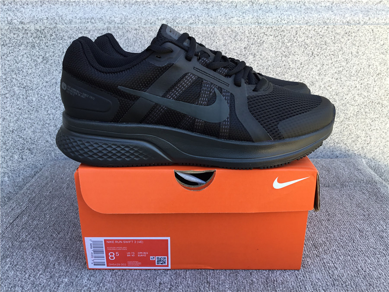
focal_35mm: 31
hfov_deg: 58.4
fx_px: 348
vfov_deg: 45.4
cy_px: 146
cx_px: 194
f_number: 2.4
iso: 25
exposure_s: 1/100
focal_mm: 3.3
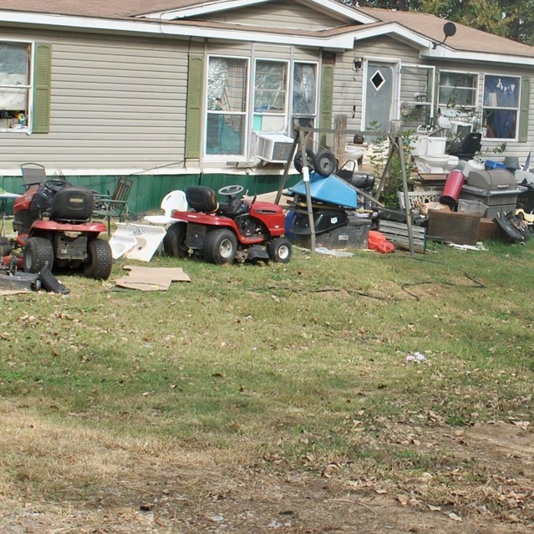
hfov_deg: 23.3
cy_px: 199
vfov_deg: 23.6
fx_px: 1274
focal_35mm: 73
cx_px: 423
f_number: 8
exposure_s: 1/200
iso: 100
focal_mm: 18
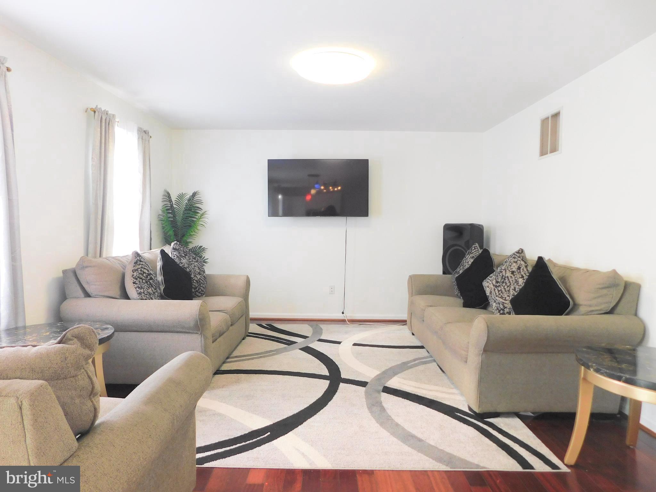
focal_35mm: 23
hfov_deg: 73.9
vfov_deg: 58.9
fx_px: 436
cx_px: 328
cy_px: 246
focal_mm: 4
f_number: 3
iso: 125
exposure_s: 1/30
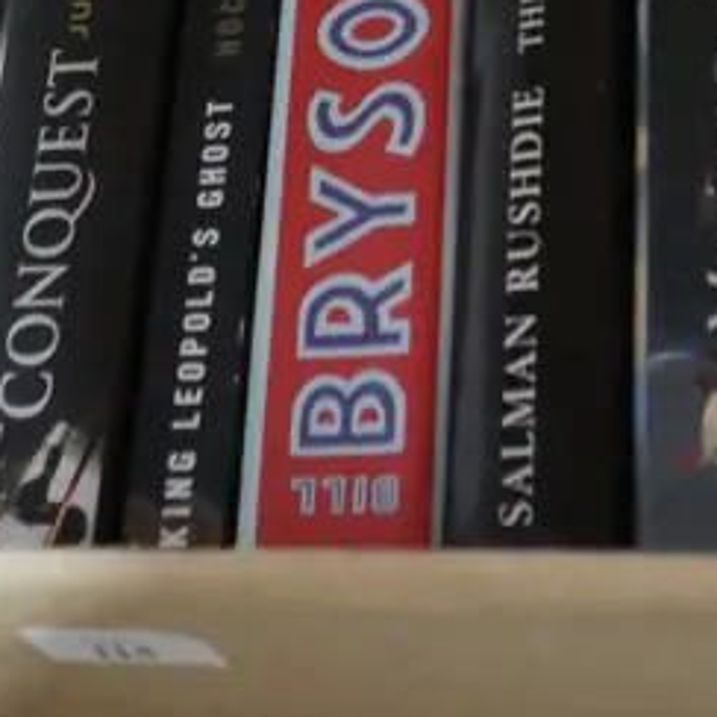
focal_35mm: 104
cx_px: 79
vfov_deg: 15.8
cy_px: -248
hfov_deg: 16.5
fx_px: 2437
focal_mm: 14
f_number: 3.5
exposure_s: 1/40
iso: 3200
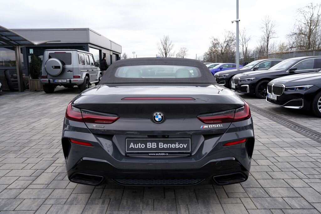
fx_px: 259
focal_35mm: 29
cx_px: 160
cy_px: 107
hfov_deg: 63.7
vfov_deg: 45.0
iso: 100
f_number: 5.6
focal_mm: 29
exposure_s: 1/125
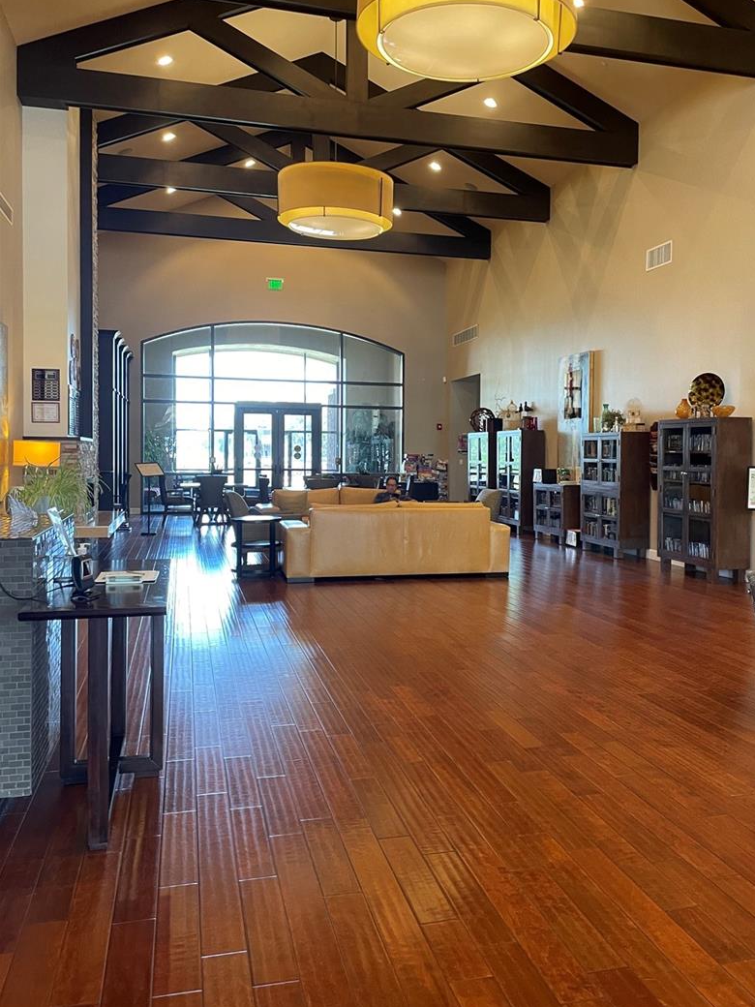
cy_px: 470
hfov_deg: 46.6
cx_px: 435
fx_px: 872
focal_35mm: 30
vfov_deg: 59.9
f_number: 1.6
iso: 250
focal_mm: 4.2
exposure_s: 1/60
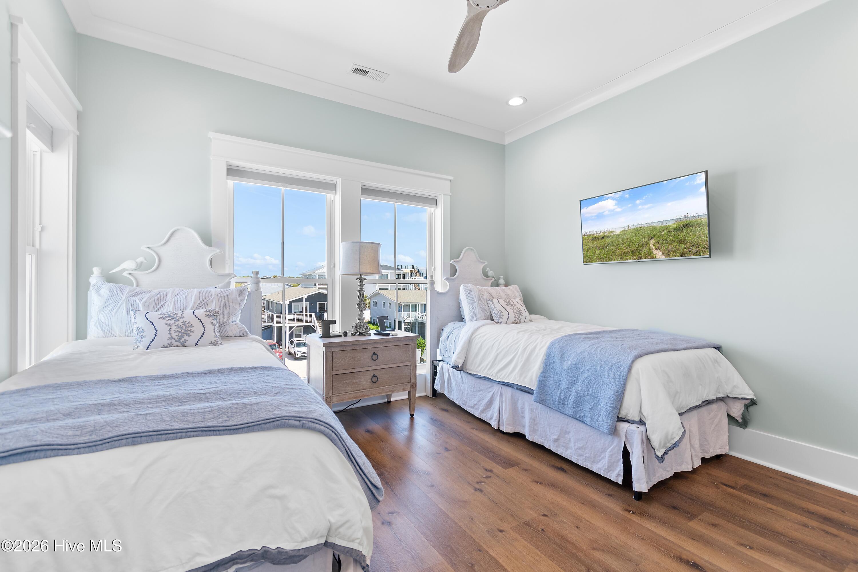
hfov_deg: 100.4
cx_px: 429
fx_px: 357
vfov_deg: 77.3
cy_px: 286
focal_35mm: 15
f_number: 4.5
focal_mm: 10
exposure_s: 1/13
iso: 100
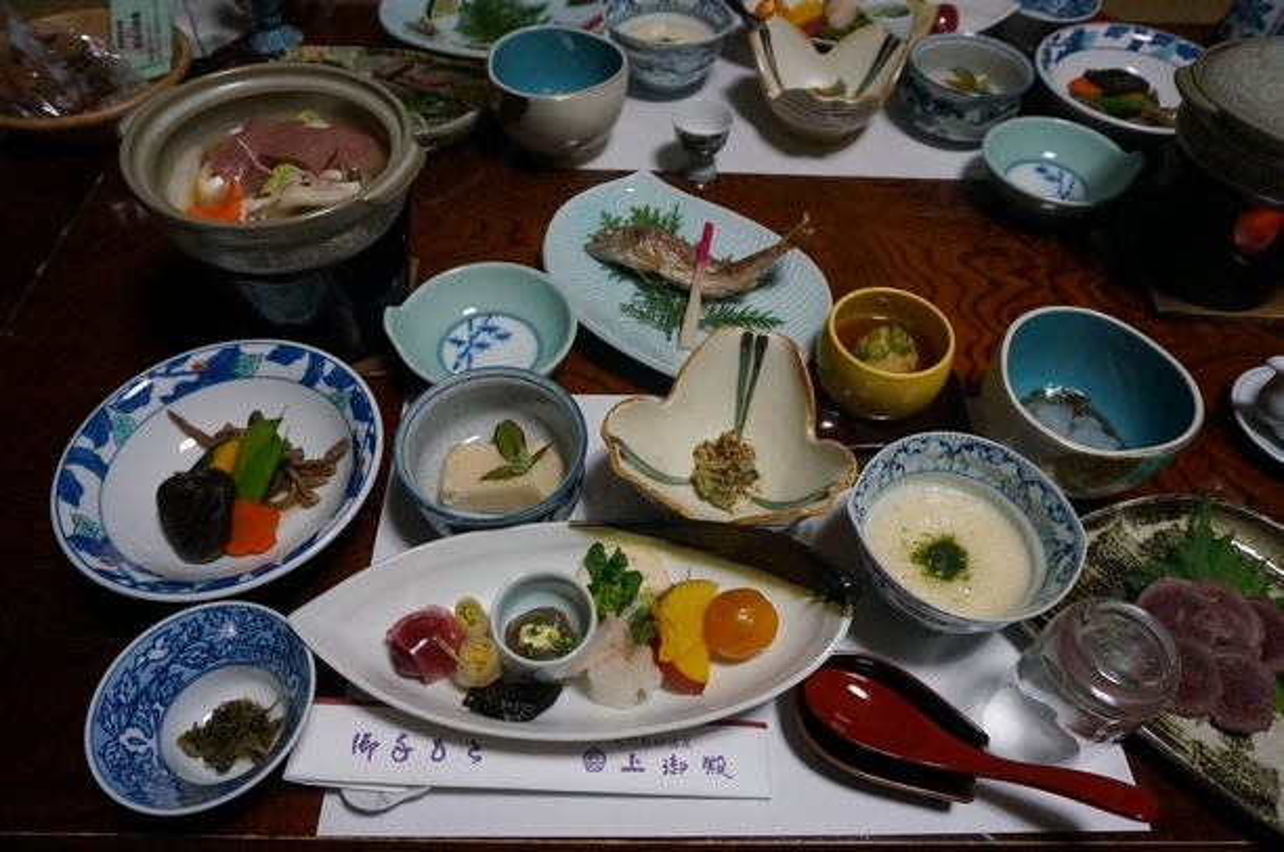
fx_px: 855
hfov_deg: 73.8
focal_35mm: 24
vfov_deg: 53.0
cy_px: 426
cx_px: 642
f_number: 4
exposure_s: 1/160
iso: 3200
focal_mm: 16
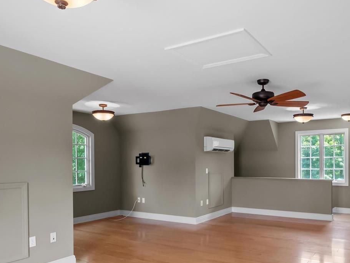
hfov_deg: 64.4
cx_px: 218
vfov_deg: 50.8
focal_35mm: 27
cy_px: 165
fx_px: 273
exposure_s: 1/15
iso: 640
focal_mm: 8
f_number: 8
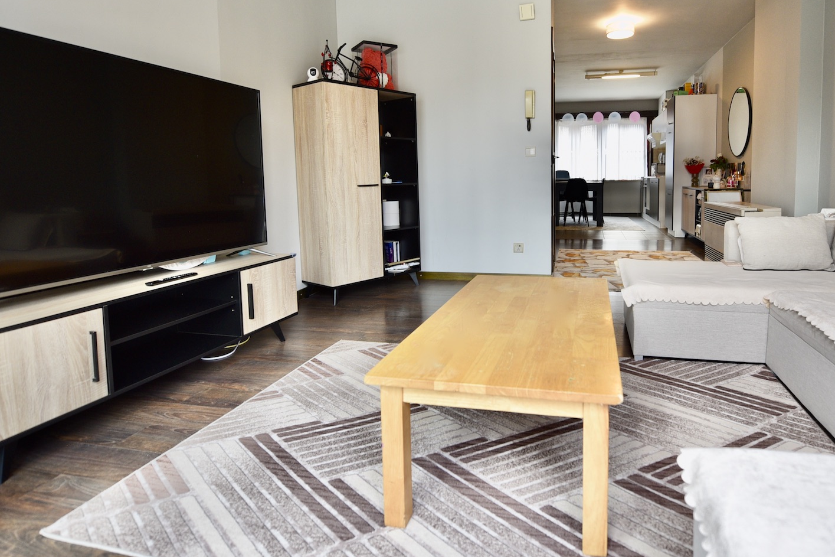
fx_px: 441
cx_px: 538
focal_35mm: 19
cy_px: 249
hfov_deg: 84.7
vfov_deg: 64.4
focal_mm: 14
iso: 200
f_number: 2.8
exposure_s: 1/40
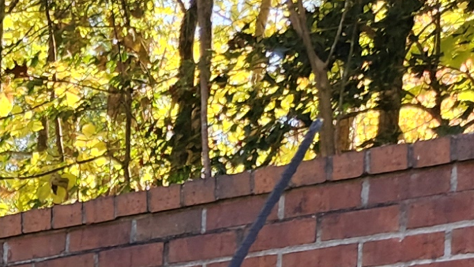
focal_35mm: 147
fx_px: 1848
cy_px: 938
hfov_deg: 12.9
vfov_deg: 7.0
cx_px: -441
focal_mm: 5.54
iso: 50
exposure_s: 1/180
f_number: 1.8
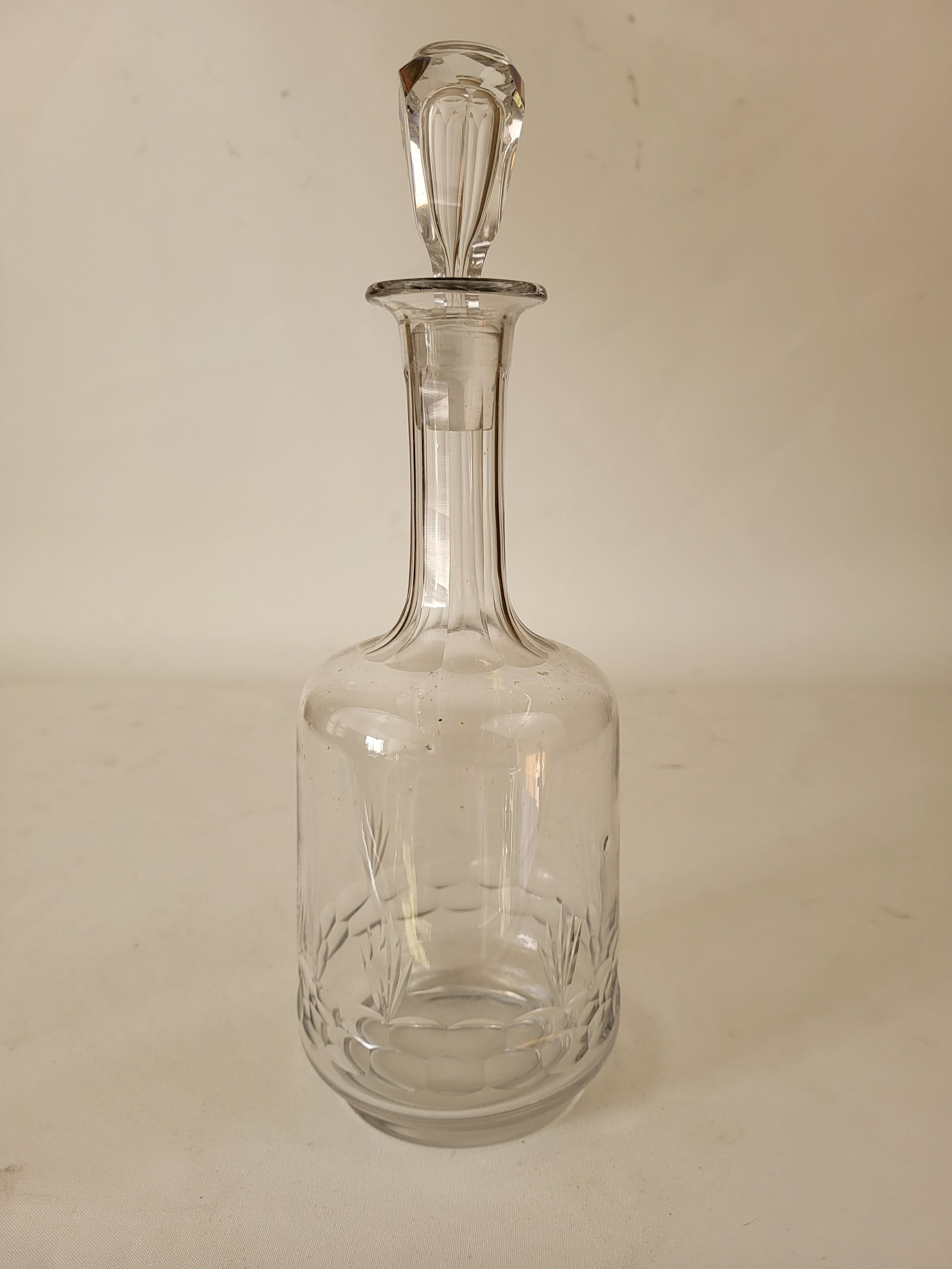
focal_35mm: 26
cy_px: 634
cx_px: 476
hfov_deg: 53.1
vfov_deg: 67.3
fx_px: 953
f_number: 1.8
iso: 64
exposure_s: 1/100
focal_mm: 5.4
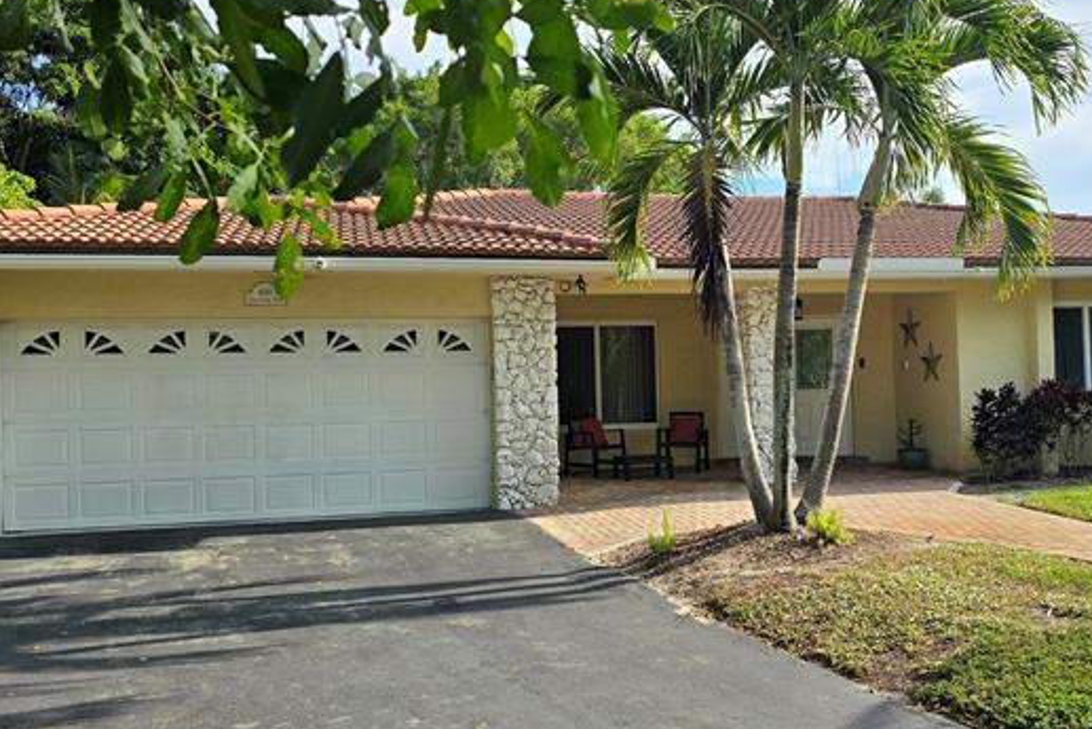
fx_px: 1123
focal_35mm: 37
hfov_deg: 51.6
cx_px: 642
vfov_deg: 35.9
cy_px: 399
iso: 12
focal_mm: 6.3
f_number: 1.7
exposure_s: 1/833
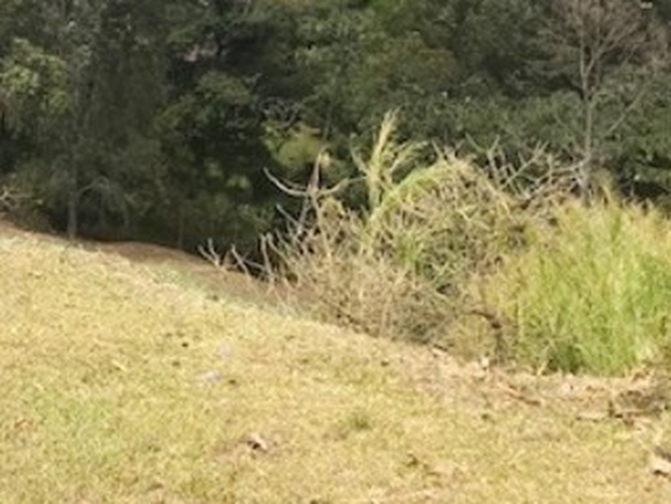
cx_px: -101
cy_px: 10
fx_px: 1357
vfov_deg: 20.4
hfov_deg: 25.4
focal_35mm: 70
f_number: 1.8
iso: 20
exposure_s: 1/2283
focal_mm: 3.99
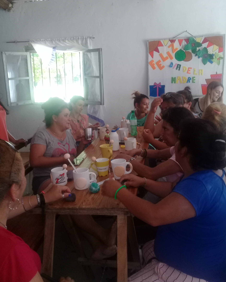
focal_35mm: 33
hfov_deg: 44.5
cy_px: 132
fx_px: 276
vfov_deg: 54.2
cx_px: 111
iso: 100
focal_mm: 3.3
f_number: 2.2
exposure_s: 1/33
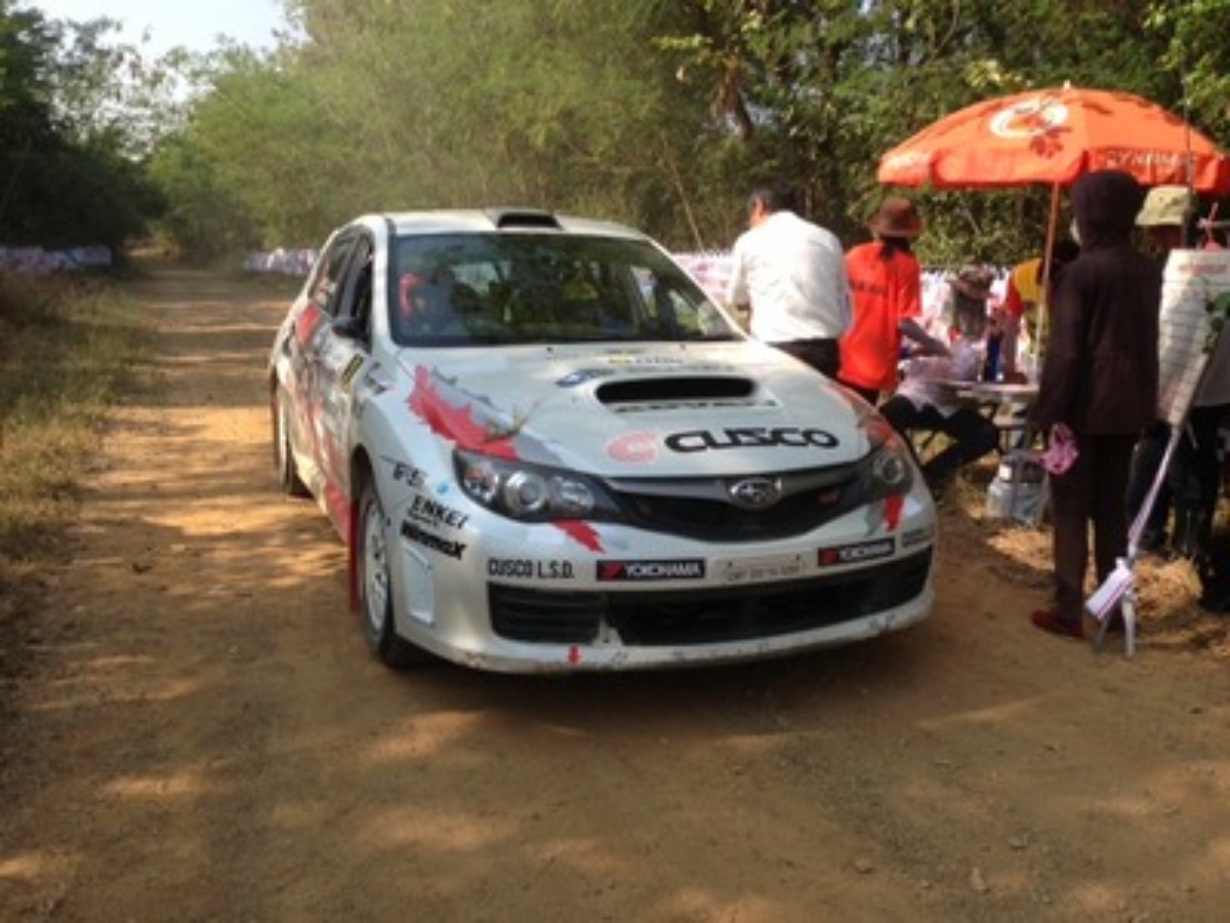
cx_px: 615
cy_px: 462
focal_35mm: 33
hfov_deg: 55.4
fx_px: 1173
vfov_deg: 42.9
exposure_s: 1/686
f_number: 2.4
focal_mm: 4.13
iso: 50
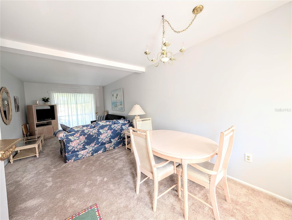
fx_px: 101
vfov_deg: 94.6
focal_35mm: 12
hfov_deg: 110.5
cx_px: 146
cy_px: 110
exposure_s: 1/57
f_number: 1.7
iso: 57
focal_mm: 2.02
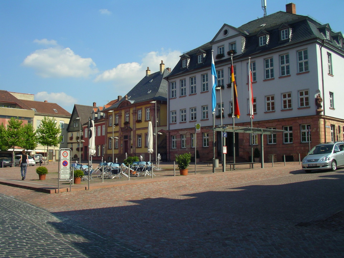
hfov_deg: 50.1
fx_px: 368
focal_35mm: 37
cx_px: 172
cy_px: 129
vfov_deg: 38.7
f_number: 6.9
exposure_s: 1/160
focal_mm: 5.7
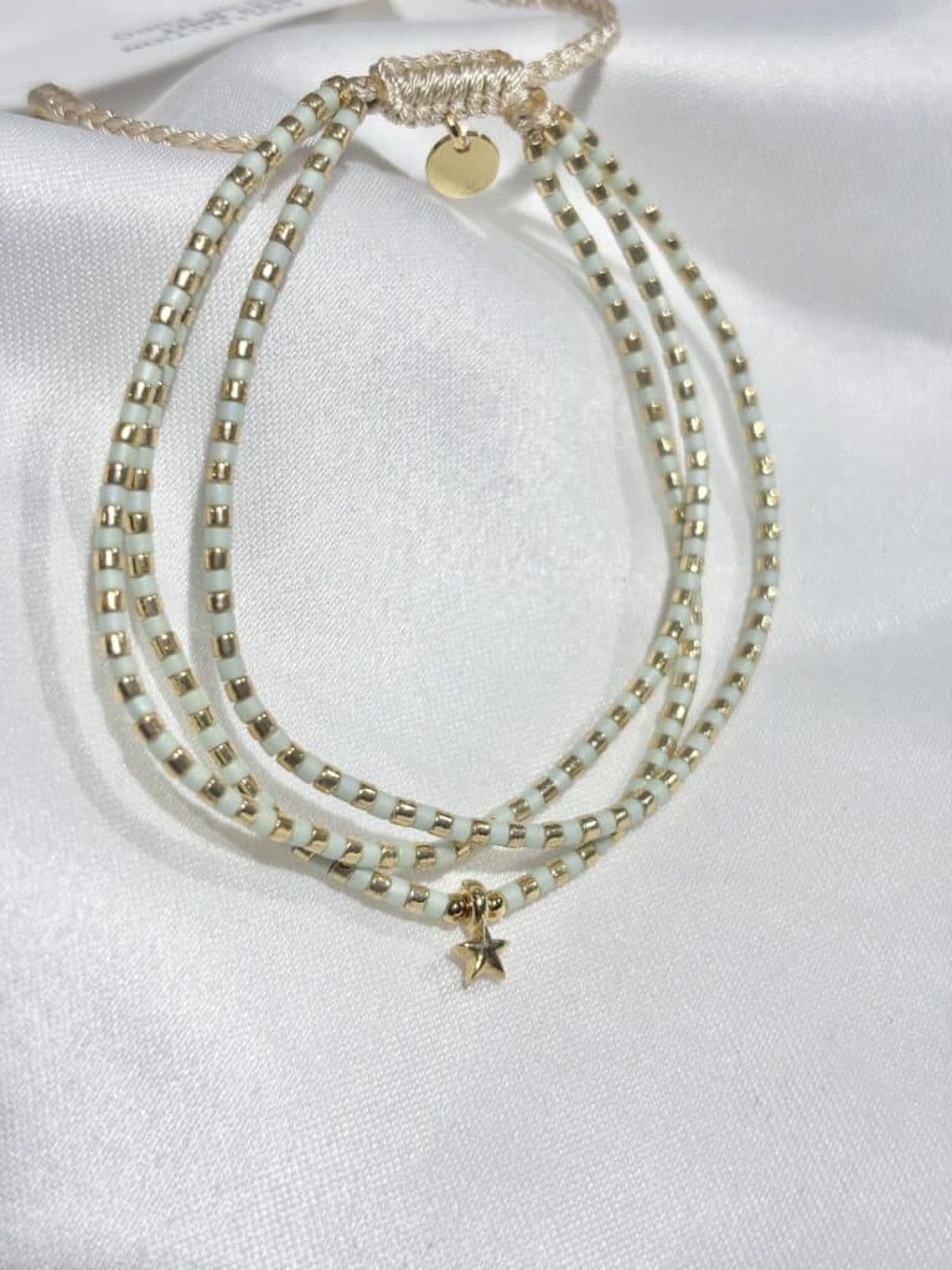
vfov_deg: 36.8
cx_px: 476
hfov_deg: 28.0
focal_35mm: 52
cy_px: 635
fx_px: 1907
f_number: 1.6
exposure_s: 1/405
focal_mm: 5.96
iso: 32
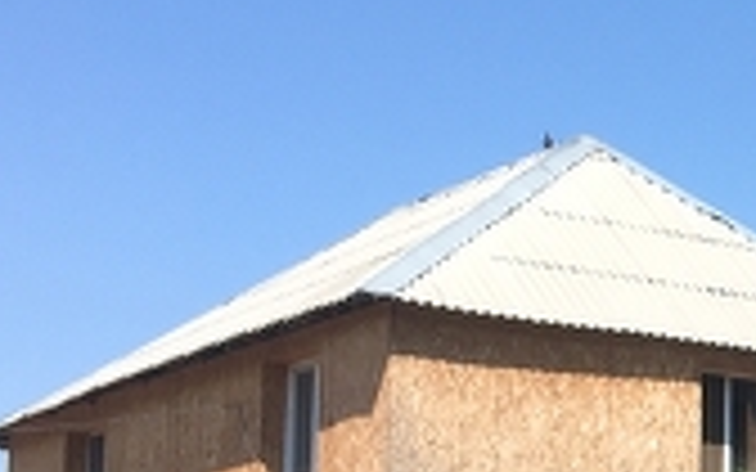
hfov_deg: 16.3
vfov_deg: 11.1
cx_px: 1120
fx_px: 2411
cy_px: 494
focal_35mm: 117
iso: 25
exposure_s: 1/950
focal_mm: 4.15
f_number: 2.2
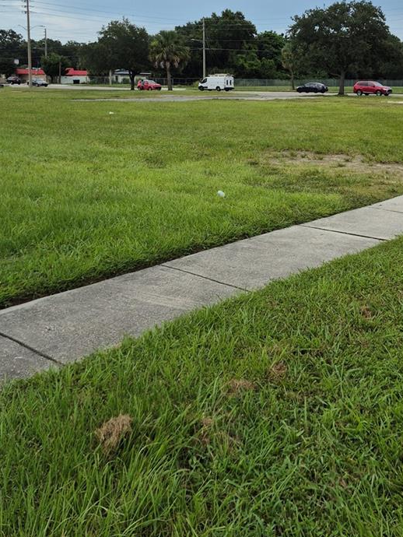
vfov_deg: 45.1
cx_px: 300
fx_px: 621
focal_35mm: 40
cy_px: 130
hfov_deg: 35.2
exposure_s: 1/2448
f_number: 1.8
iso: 25
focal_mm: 5.4
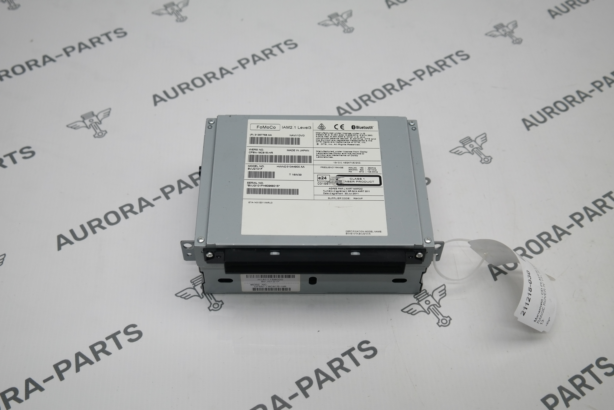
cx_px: 307
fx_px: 784
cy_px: 205
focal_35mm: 46
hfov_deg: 42.7
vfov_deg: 29.2
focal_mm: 30
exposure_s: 1/100
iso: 200
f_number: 4.5
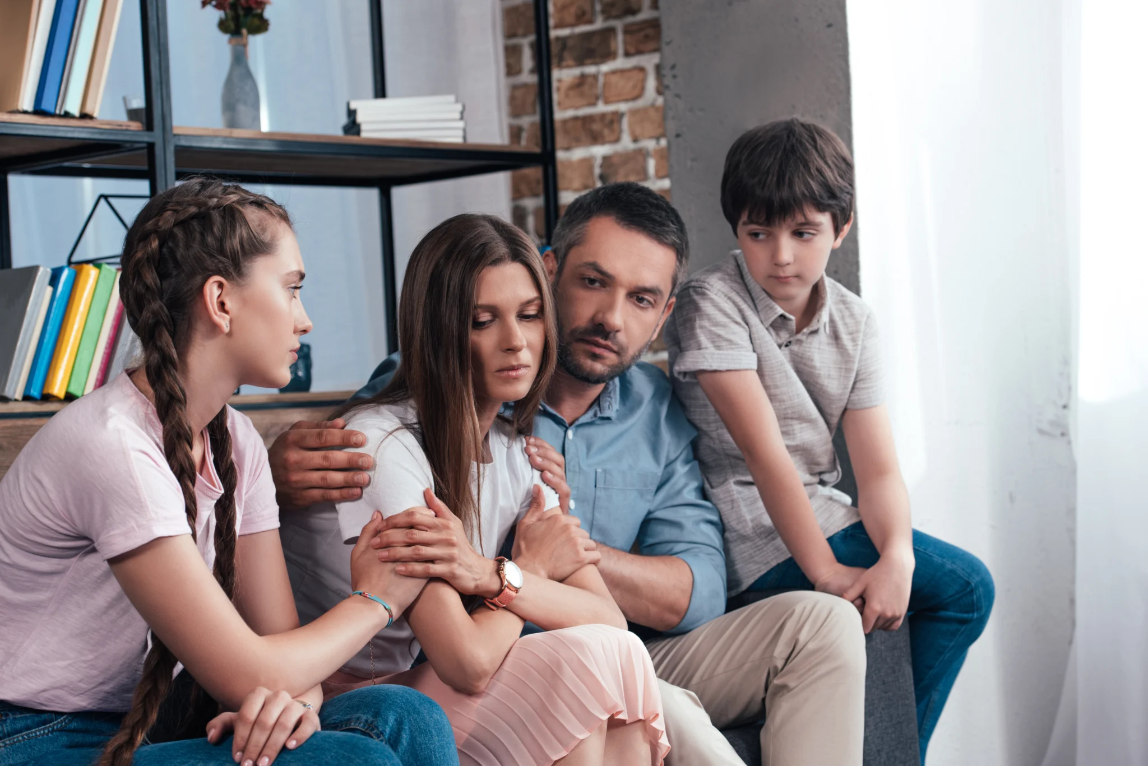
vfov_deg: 15.9
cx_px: 574
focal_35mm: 86
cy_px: 383
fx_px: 2743
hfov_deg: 23.6
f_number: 5
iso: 125
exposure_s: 1/160
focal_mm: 86
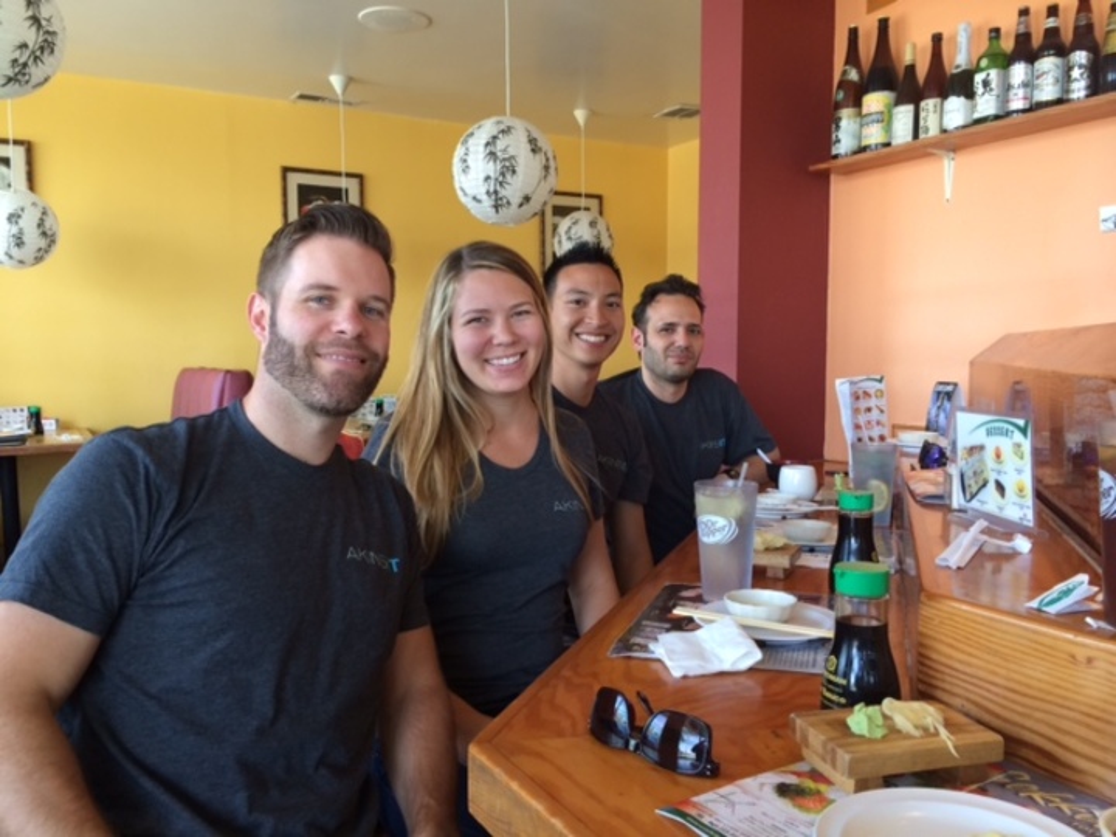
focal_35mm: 30
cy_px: 418
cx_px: 558
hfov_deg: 60.0
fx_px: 967
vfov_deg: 46.8
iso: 80
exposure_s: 1/30
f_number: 2.2
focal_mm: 4.12
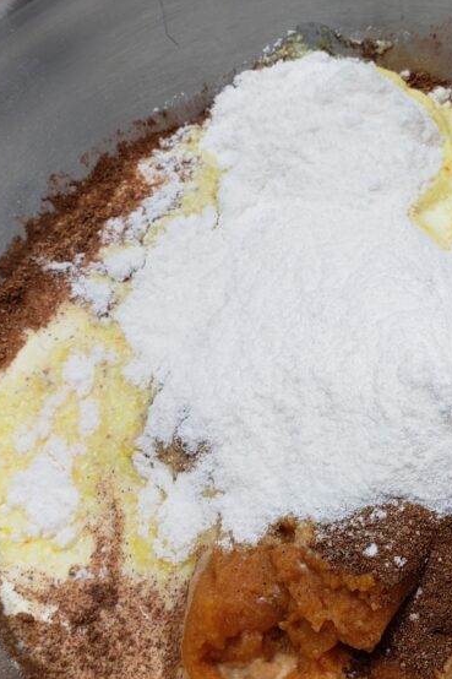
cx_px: 360
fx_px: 942
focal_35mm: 50
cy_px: 386
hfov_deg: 26.5
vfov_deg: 39.5
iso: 80
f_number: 2.4
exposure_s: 1/60
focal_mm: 4.3
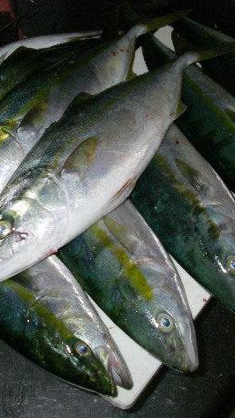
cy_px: 211
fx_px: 620
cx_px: 118
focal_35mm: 56
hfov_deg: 21.4
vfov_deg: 37.2
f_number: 3.3
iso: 400
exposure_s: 1/50
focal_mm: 6.3
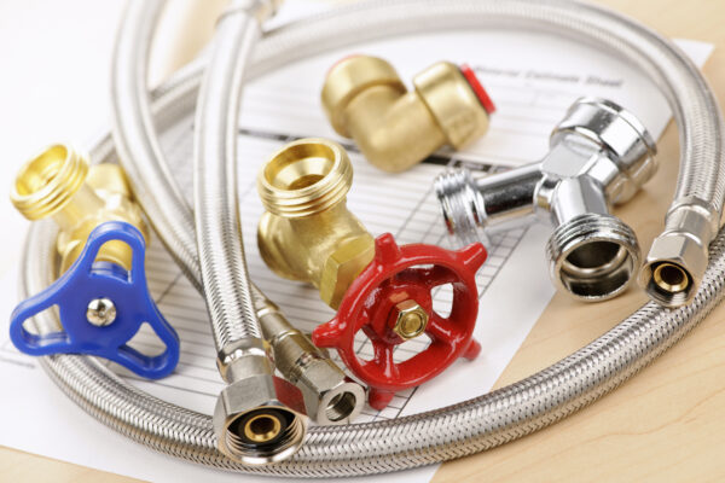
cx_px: 362
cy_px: 242
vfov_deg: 13.0
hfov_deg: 19.5
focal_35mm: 105
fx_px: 2114
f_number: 9
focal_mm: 105
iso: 200
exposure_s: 1/100
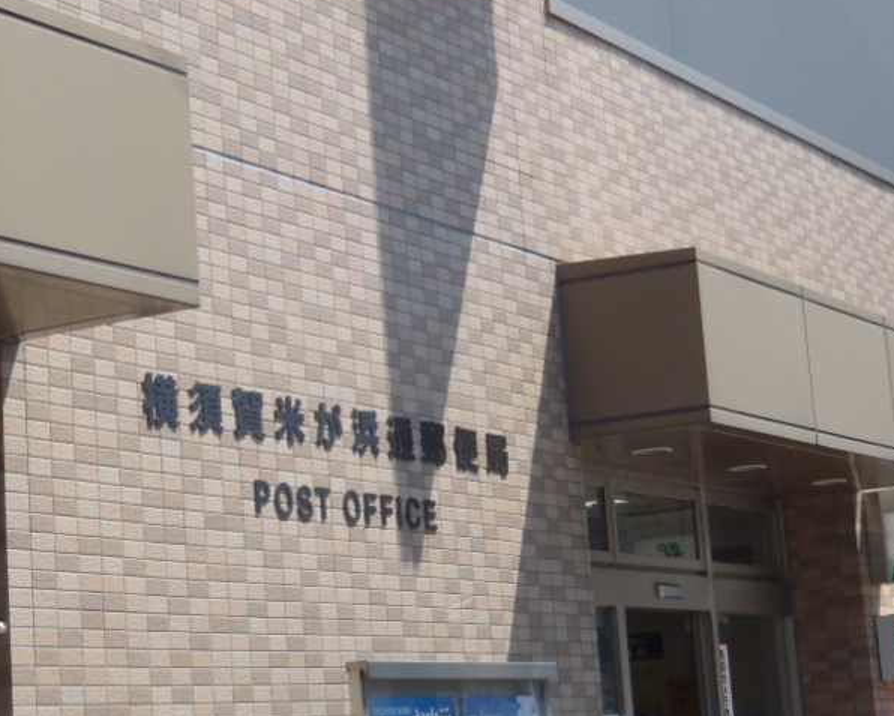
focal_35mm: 88
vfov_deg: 17.5
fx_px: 2329
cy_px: 290
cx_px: 280
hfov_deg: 21.6
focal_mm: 7.57
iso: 64
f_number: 5
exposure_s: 1/250
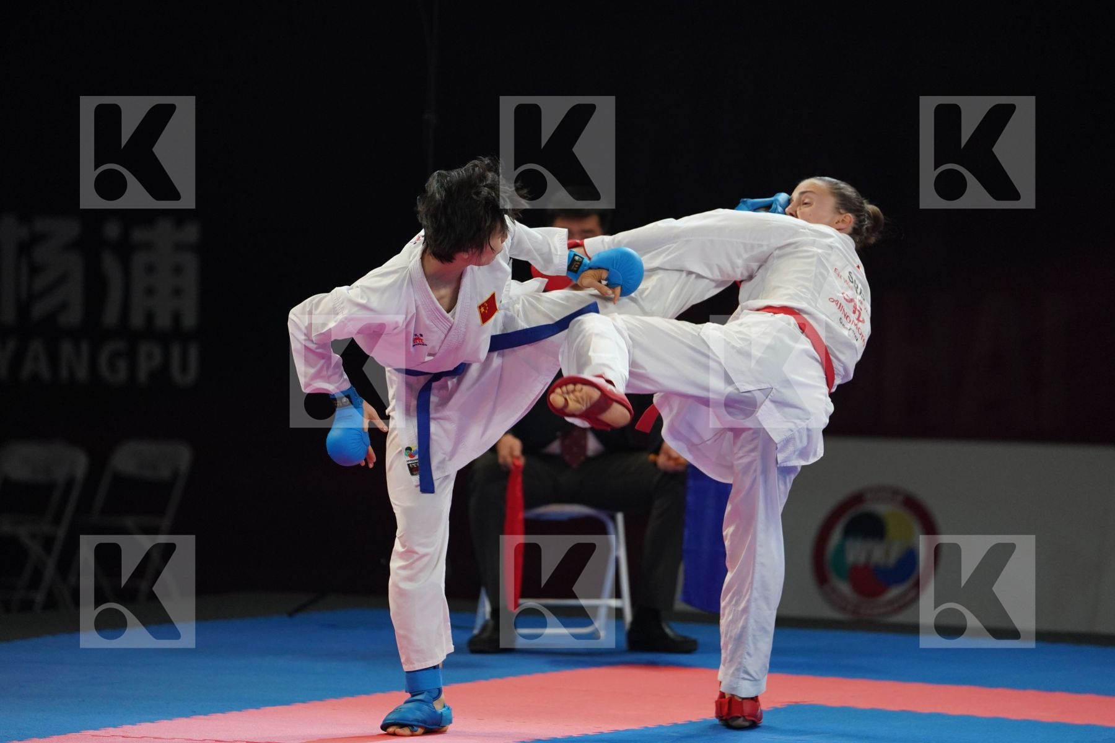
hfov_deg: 10.3
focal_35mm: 200
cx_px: 558
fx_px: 6194
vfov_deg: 6.9
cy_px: 372
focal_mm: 200
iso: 2500
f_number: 2.8
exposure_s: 1/1000
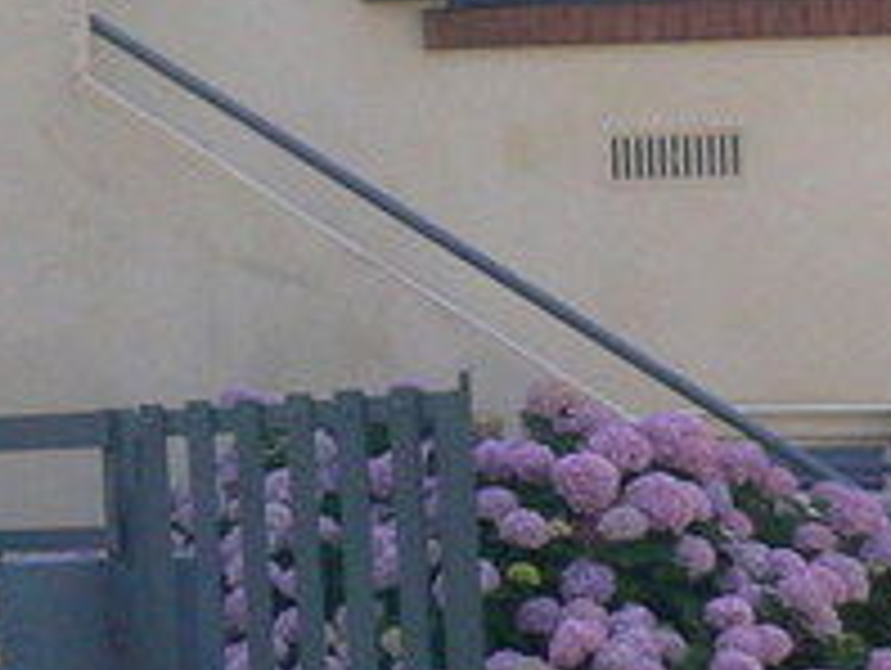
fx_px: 4665
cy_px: -72
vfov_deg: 8.2
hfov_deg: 10.3
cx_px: -698
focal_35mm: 181
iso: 80
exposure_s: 1/125
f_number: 5.6
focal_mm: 5.8
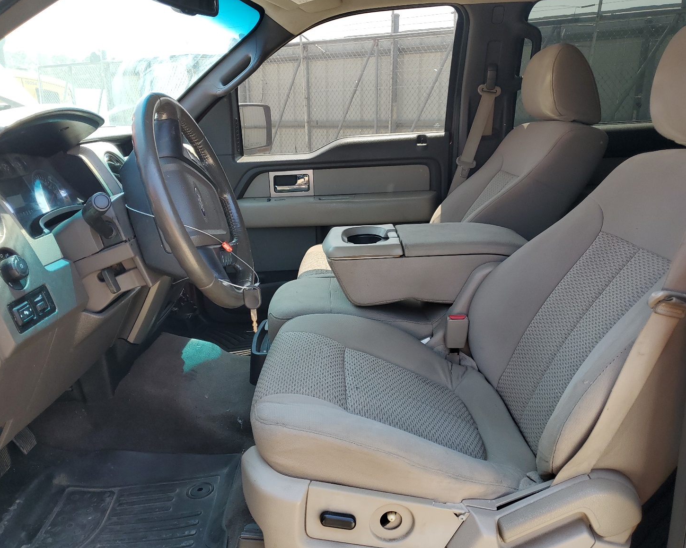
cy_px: 282
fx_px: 568
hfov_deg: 62.2
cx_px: 345
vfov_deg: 51.5
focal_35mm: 28
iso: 50
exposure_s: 1/370
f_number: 1.5
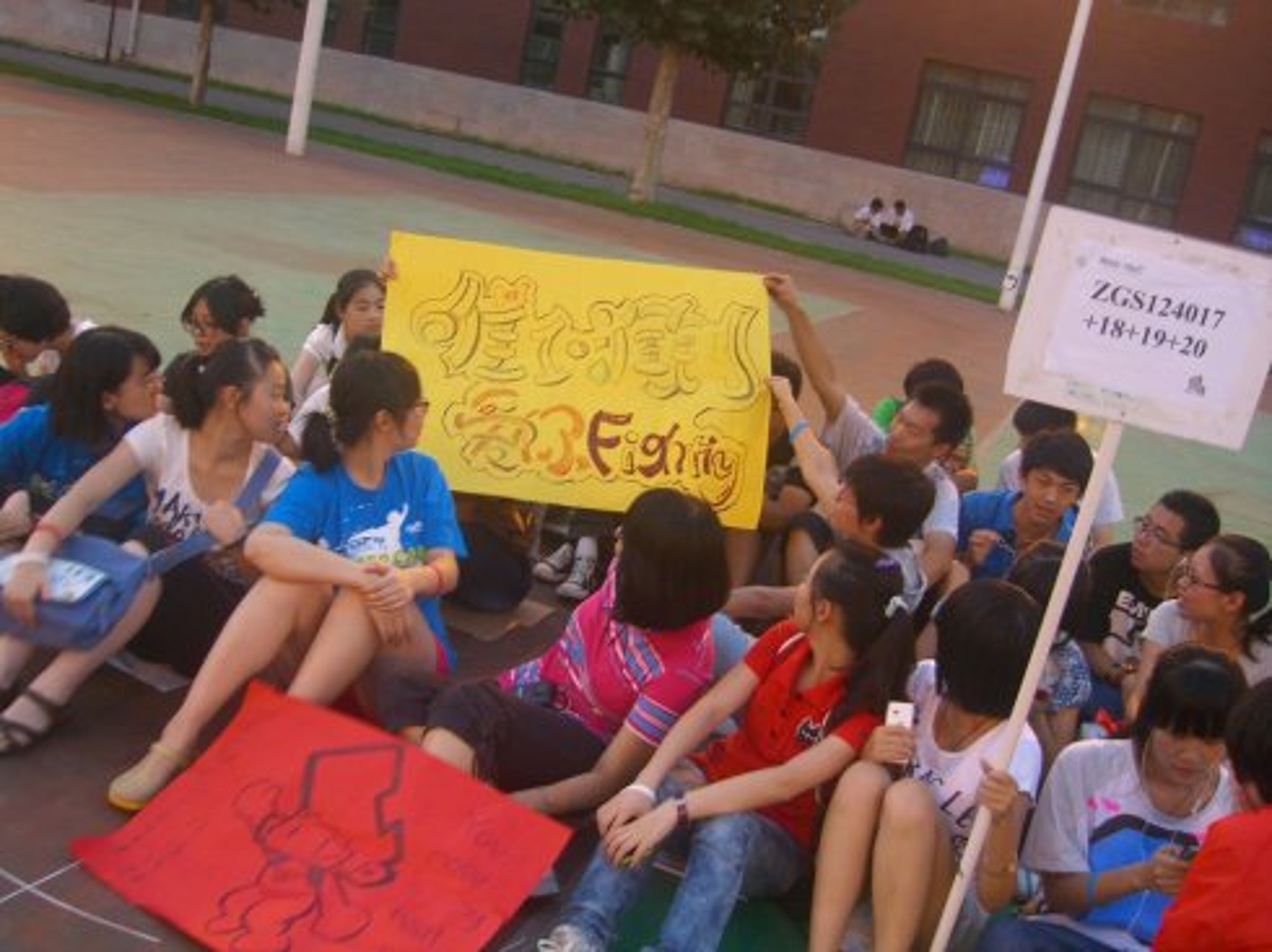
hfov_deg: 49.0
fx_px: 1396
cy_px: 476
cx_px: 636
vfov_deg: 37.7
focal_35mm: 38
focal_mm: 7.9
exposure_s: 1/15
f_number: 2.8
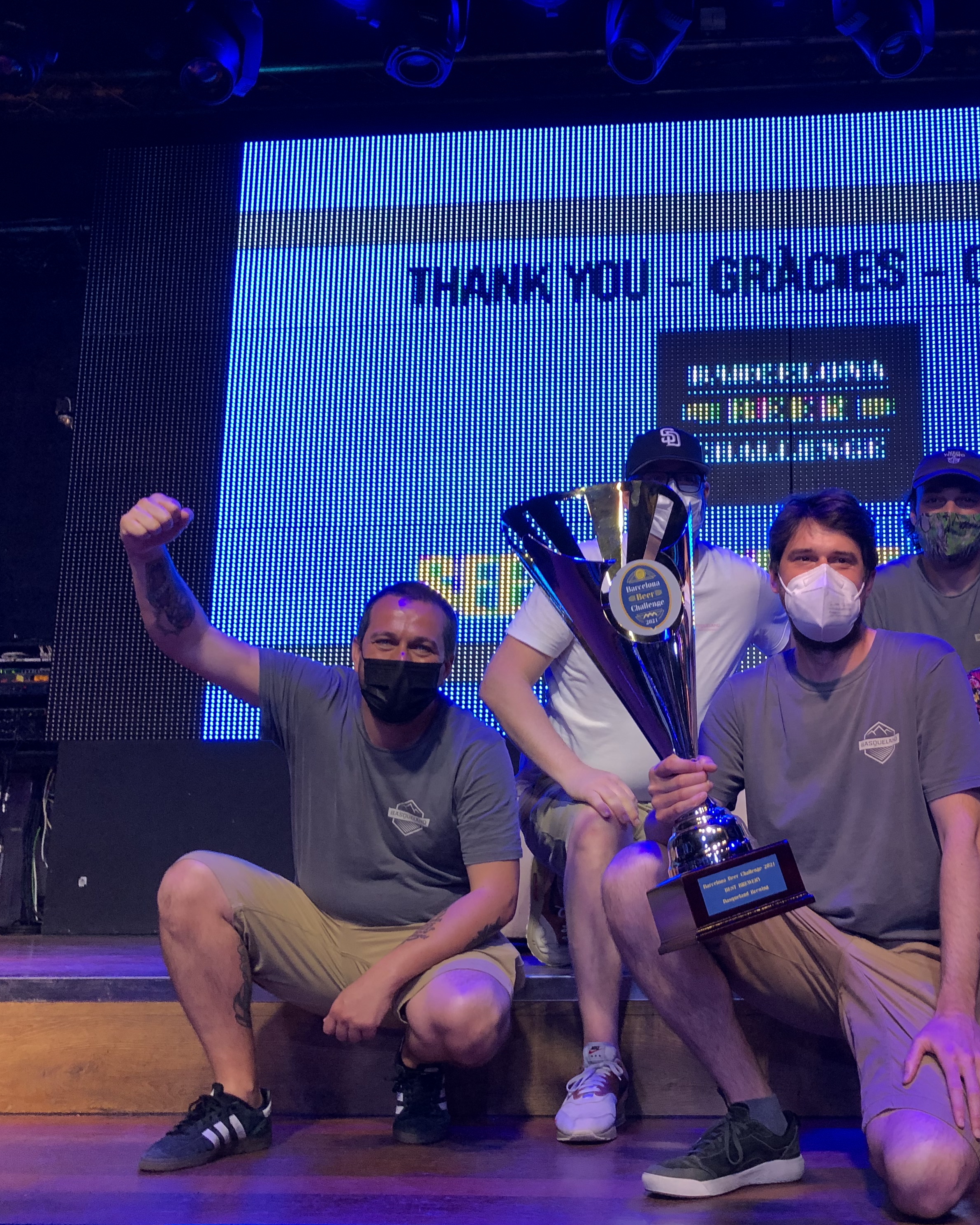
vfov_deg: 49.1
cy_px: 615
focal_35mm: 37
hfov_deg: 39.1
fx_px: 1341
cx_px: 731
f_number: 1.8
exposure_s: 1/100
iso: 100
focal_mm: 3.99
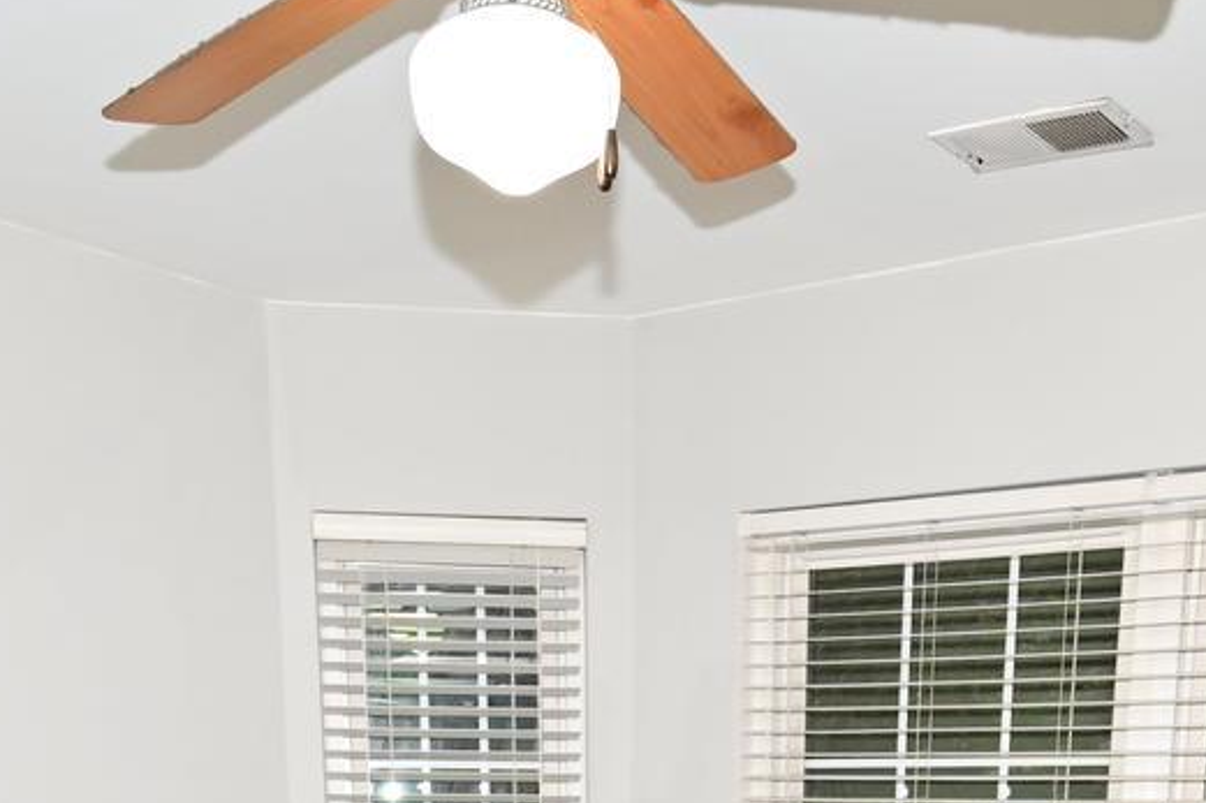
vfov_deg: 19.8
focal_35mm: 55
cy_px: 1338
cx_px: 676
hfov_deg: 36.2
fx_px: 1842
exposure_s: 1/80
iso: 500
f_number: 4.5
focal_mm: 14
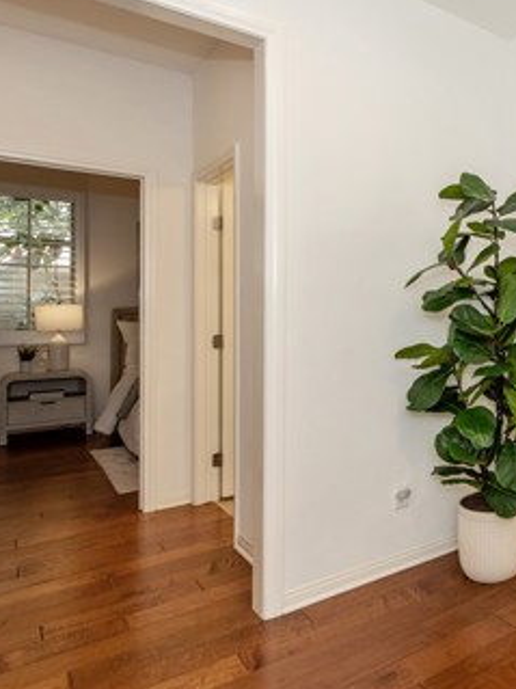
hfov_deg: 40.5
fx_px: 537
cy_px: 323
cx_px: 579
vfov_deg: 65.3
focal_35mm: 27
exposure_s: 1/100
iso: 800
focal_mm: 14
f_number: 5
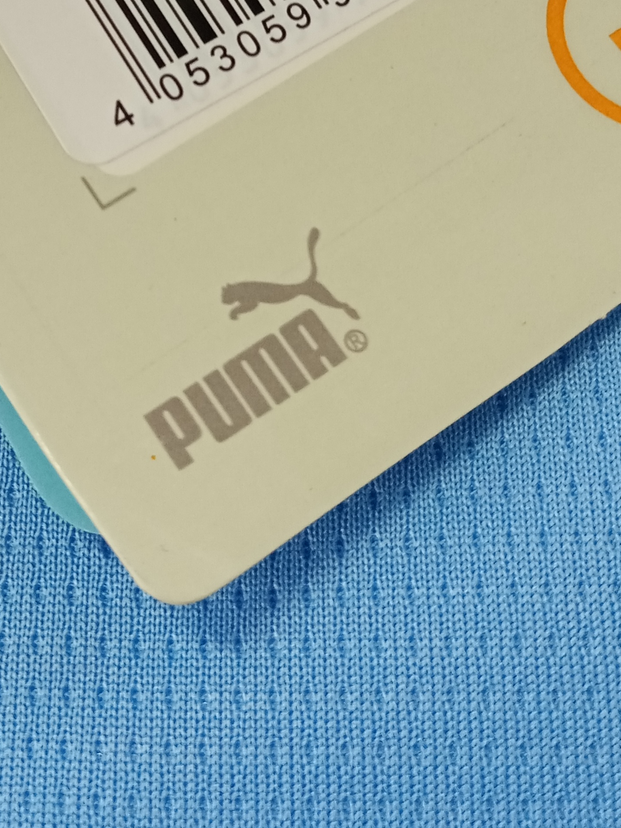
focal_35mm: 57
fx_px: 1364
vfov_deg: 31.0
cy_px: -24
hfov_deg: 25.3
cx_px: 155
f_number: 1.8
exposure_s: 1/60
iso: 137
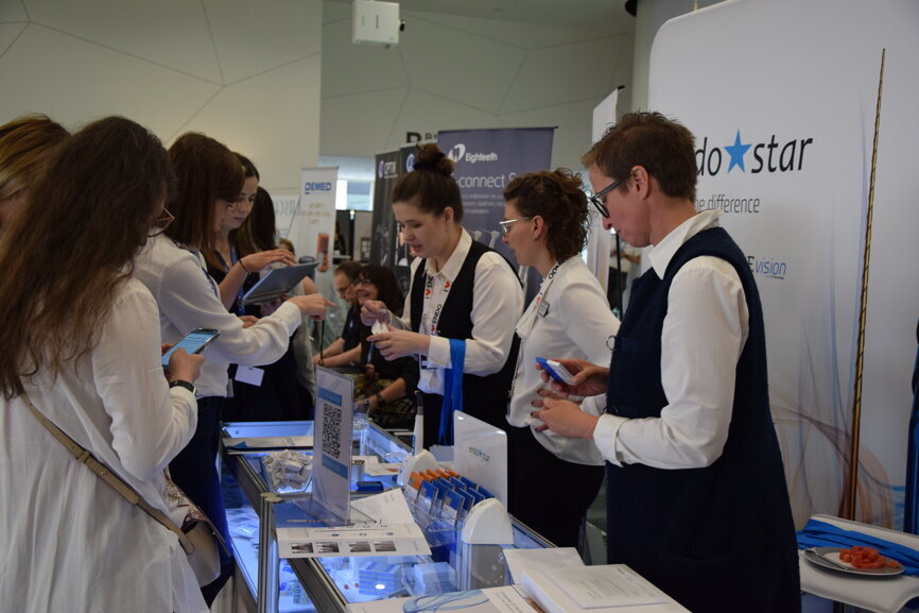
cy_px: 306
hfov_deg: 46.4
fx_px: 1072
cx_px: 460
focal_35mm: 42
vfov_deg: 31.9
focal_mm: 28
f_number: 4
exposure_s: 1/60
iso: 1100
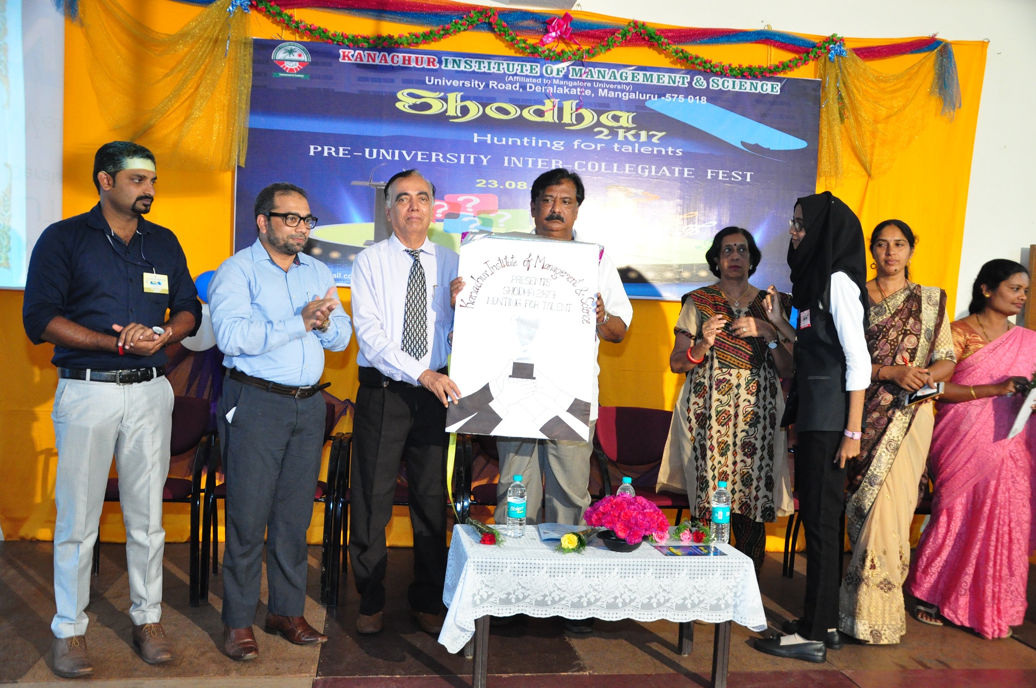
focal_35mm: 33
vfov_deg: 39.9
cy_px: 344
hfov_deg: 57.3
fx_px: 949
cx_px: 518
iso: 2200
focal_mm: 22
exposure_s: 1/80
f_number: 3.8
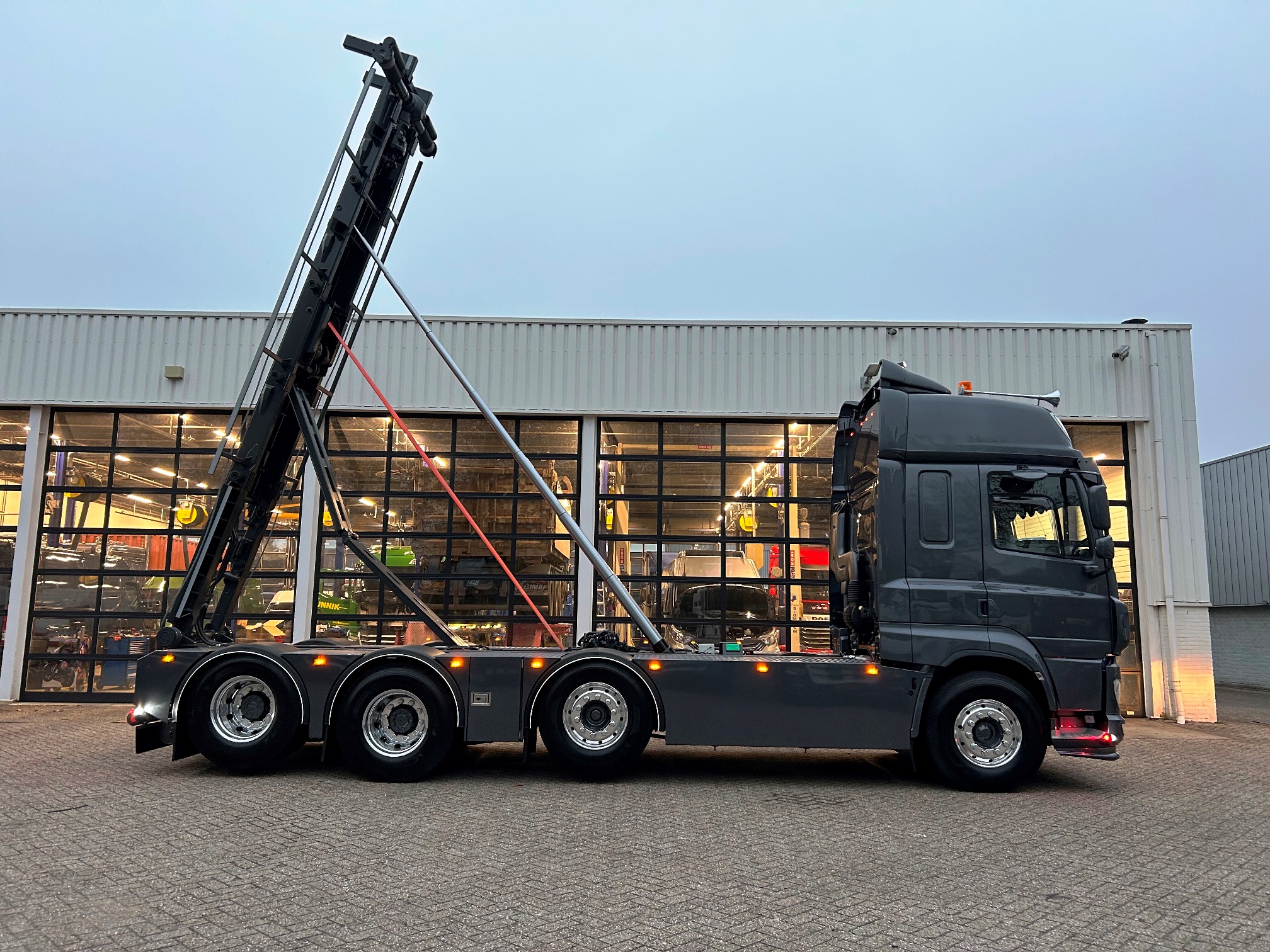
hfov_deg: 67.3
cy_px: 476
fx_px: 954
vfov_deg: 53.1
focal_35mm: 26
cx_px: 635
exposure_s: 1/87
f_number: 1.5
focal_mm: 5.7
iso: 125
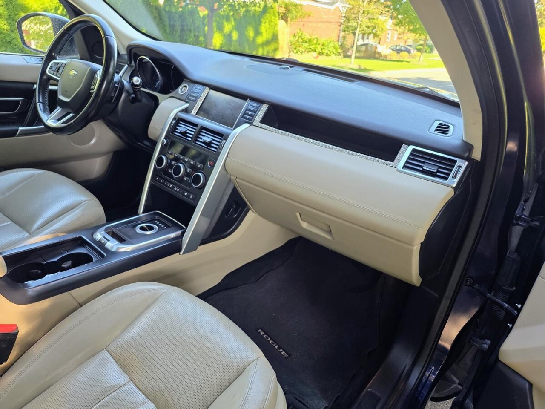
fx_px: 362
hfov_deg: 73.9
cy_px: 204
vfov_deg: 58.9
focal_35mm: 23
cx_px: 272
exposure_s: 1/180
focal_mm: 6.25
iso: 200
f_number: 1.7
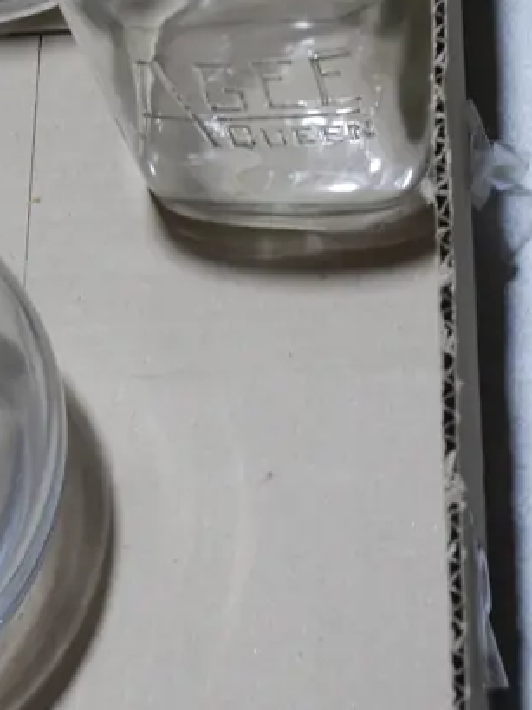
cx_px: -114
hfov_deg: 14.3
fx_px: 2051
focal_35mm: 100
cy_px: 128
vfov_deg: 19.4
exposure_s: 1/60
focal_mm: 20
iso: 200
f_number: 4.4
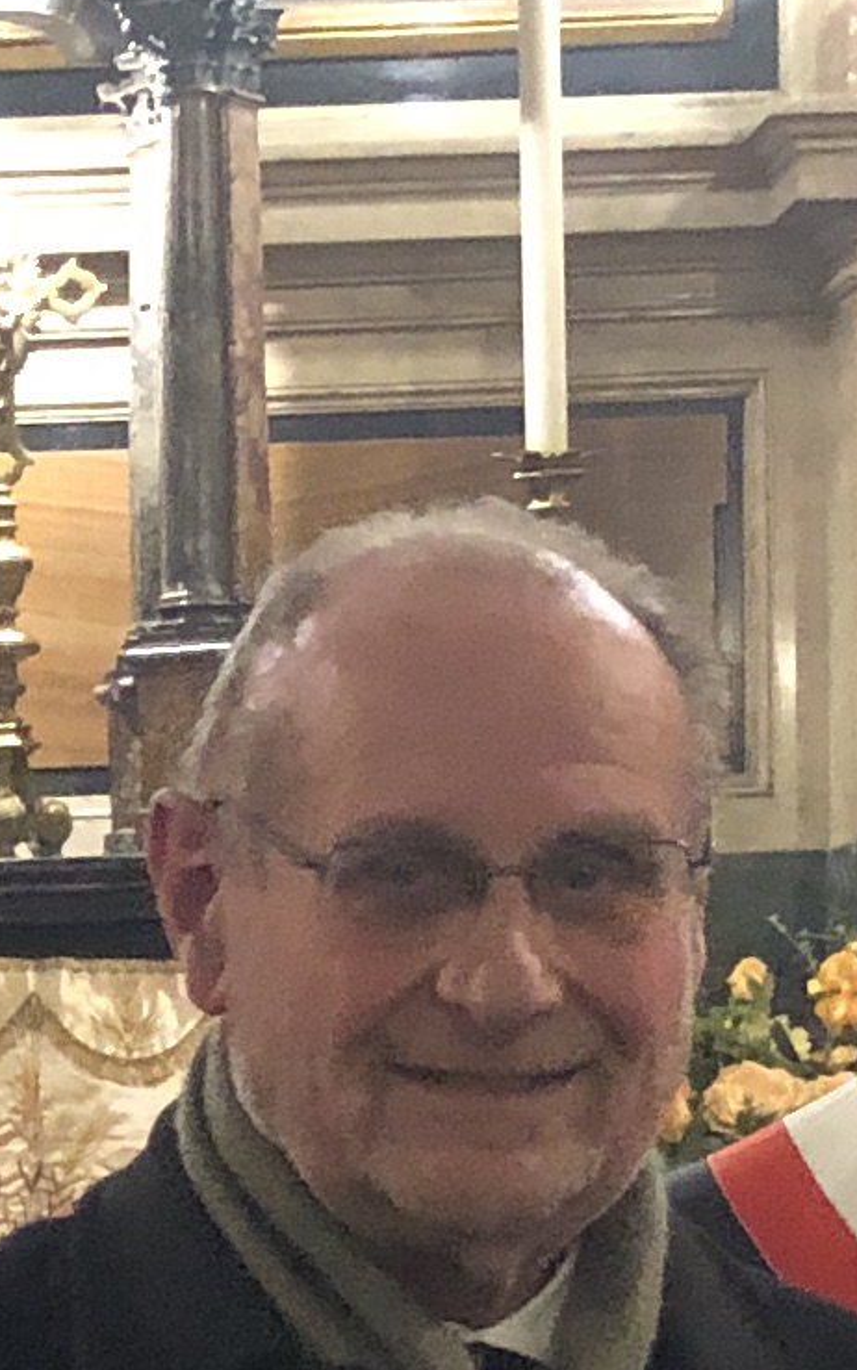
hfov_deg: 7.9
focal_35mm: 162
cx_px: -475
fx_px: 6053
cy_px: 1711
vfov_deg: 12.6
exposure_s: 1/4
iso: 80
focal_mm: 3.99
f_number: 1.8
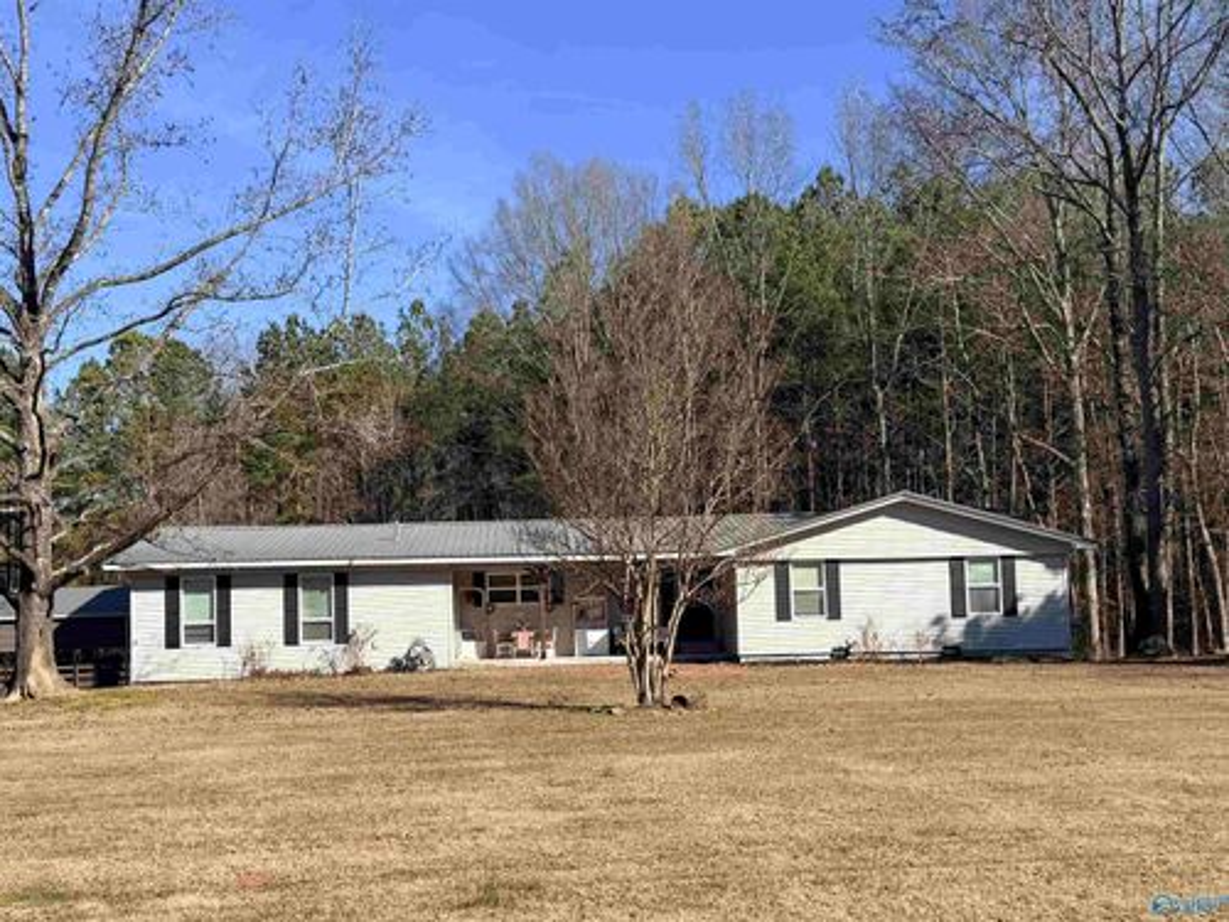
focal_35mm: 24
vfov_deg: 56.8
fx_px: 852
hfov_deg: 71.6
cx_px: 614
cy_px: 461
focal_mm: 6.76
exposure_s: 1/4673
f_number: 1.78
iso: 80
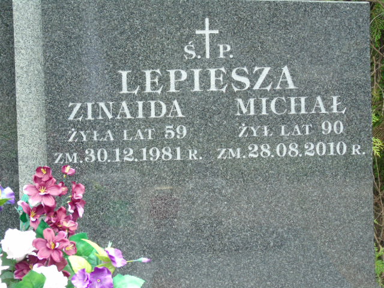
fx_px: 1575
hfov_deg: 13.9
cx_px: 192
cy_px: 144
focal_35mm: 142
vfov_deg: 10.4
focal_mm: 25
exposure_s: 1/125
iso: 100
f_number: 4.7
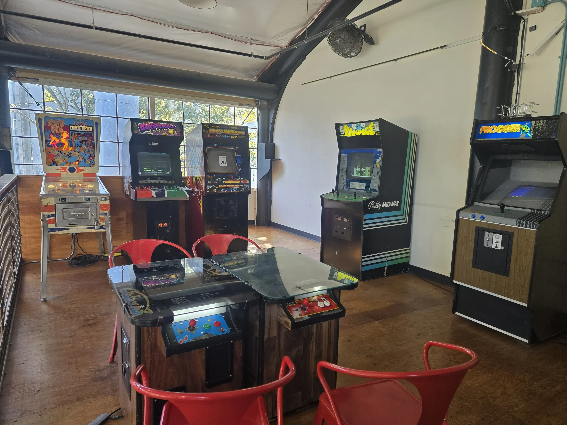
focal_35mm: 23
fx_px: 377
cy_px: 212
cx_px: 284
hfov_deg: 73.9
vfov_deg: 58.9
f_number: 1.8
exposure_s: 1/120
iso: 160
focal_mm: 5.4
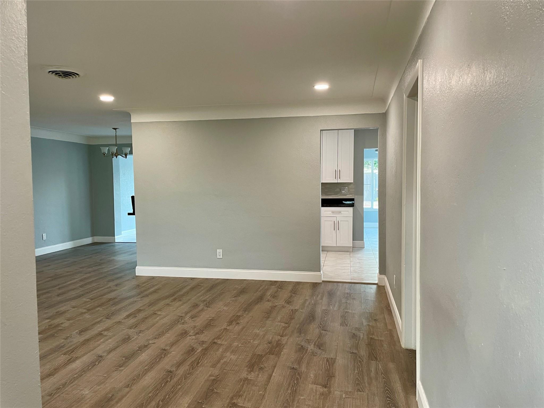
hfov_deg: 67.3
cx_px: 272
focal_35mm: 26
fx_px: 409
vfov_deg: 53.1
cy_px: 204
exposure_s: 1/60
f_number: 1.6
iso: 80
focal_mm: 4.2
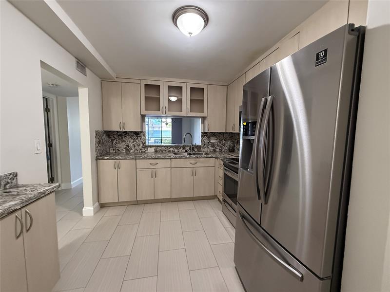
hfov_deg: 102.1
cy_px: 146
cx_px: 195
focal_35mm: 14
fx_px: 158
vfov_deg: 85.7
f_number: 2.2
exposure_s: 1/120
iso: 640
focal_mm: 2.22
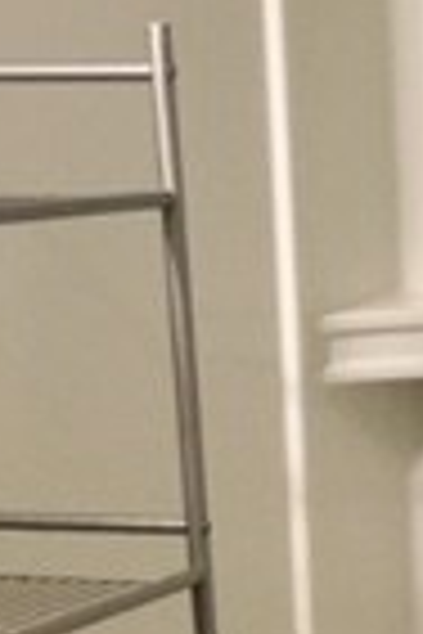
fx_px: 2414
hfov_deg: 9.3
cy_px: 594
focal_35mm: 137
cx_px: 864
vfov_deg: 14.8
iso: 125
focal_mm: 4.15
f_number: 2.2
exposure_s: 1/30
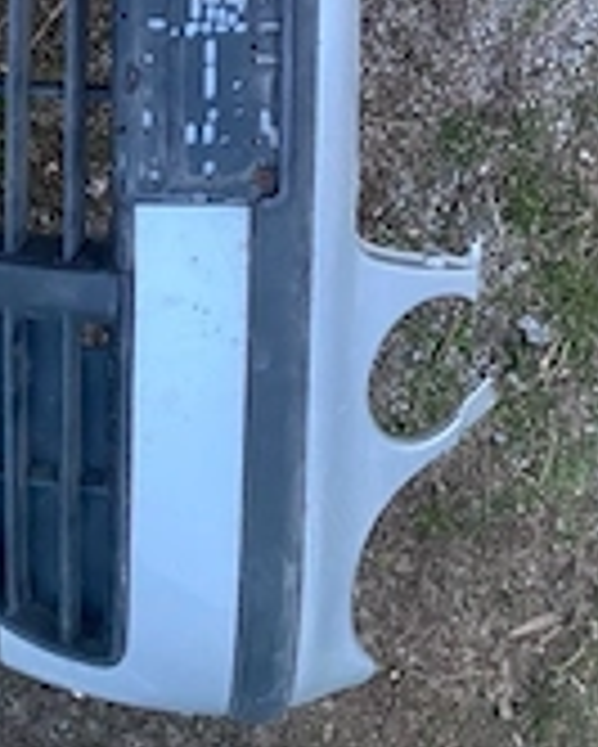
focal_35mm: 61
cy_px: -144
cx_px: 99
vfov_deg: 27.3
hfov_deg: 24.5
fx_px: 1348
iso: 640
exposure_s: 1/40
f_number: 1.8
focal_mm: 4.25
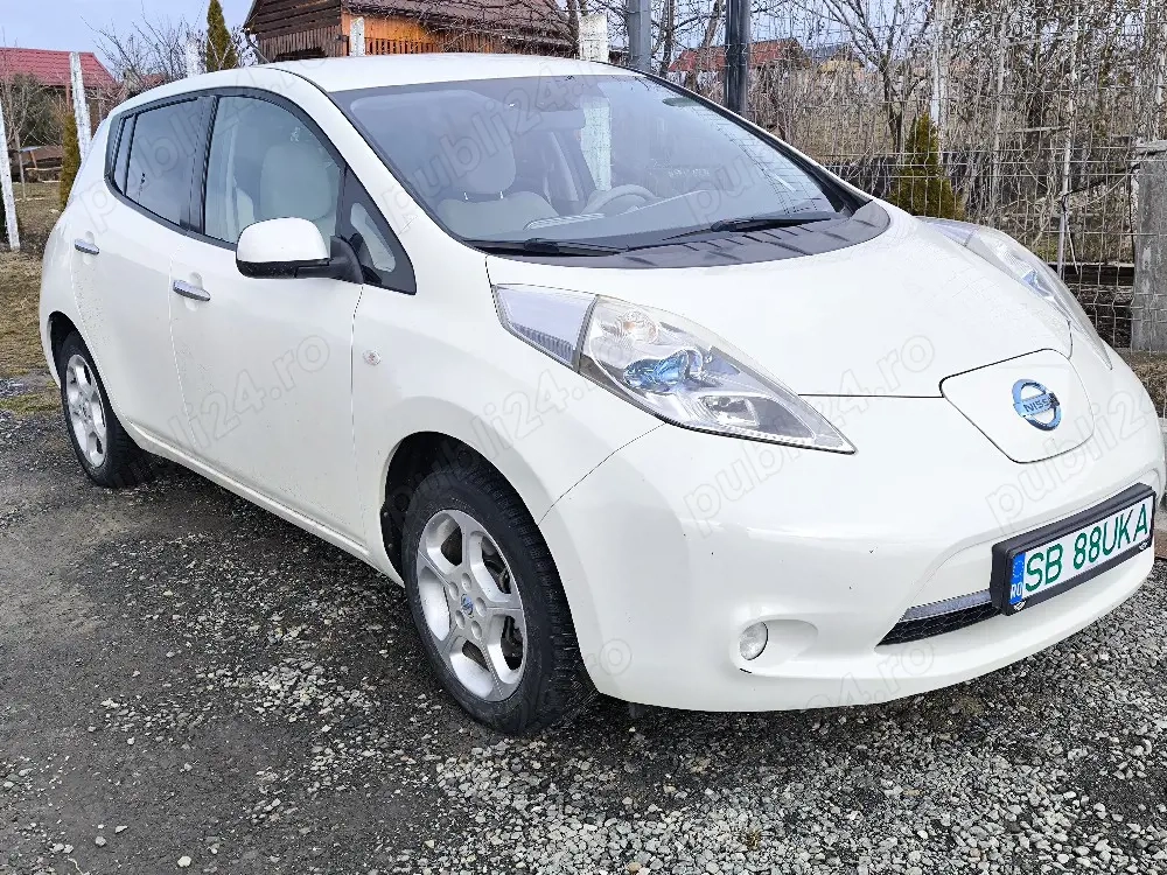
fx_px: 1180
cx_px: 584
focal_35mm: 35
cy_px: 438
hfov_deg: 52.6
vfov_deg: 40.7
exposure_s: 1/667
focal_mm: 6.92
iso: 50
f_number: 1.9
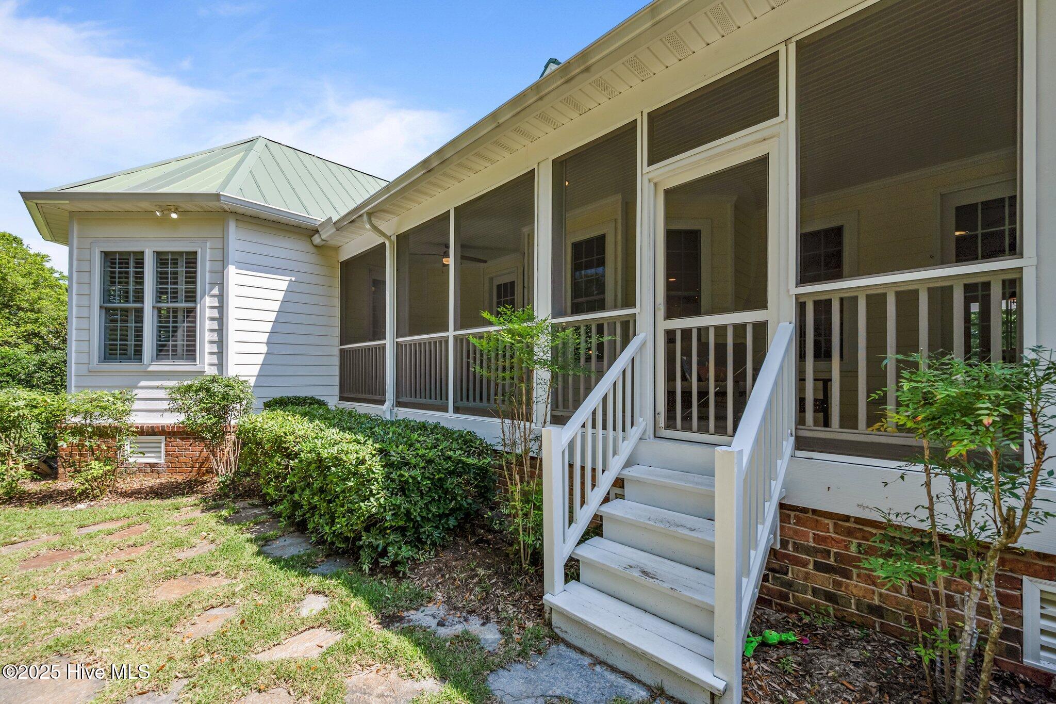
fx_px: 411
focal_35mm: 14
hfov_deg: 104.3
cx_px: 528
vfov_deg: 81.2
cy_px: 352
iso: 200
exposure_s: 1/400
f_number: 7.1
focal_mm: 14
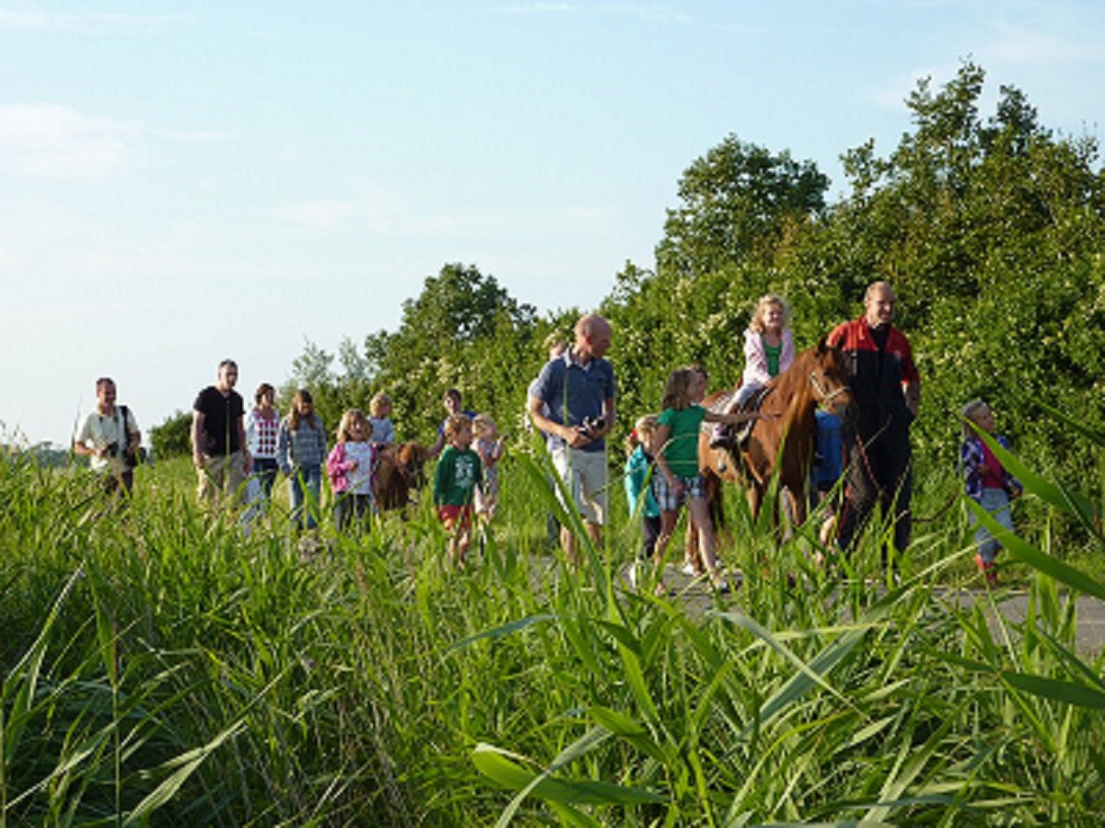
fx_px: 2490
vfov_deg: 18.9
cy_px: 414
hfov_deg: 25.0
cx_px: 552
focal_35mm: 78
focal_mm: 12.8
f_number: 4.2
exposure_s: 1/200
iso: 80
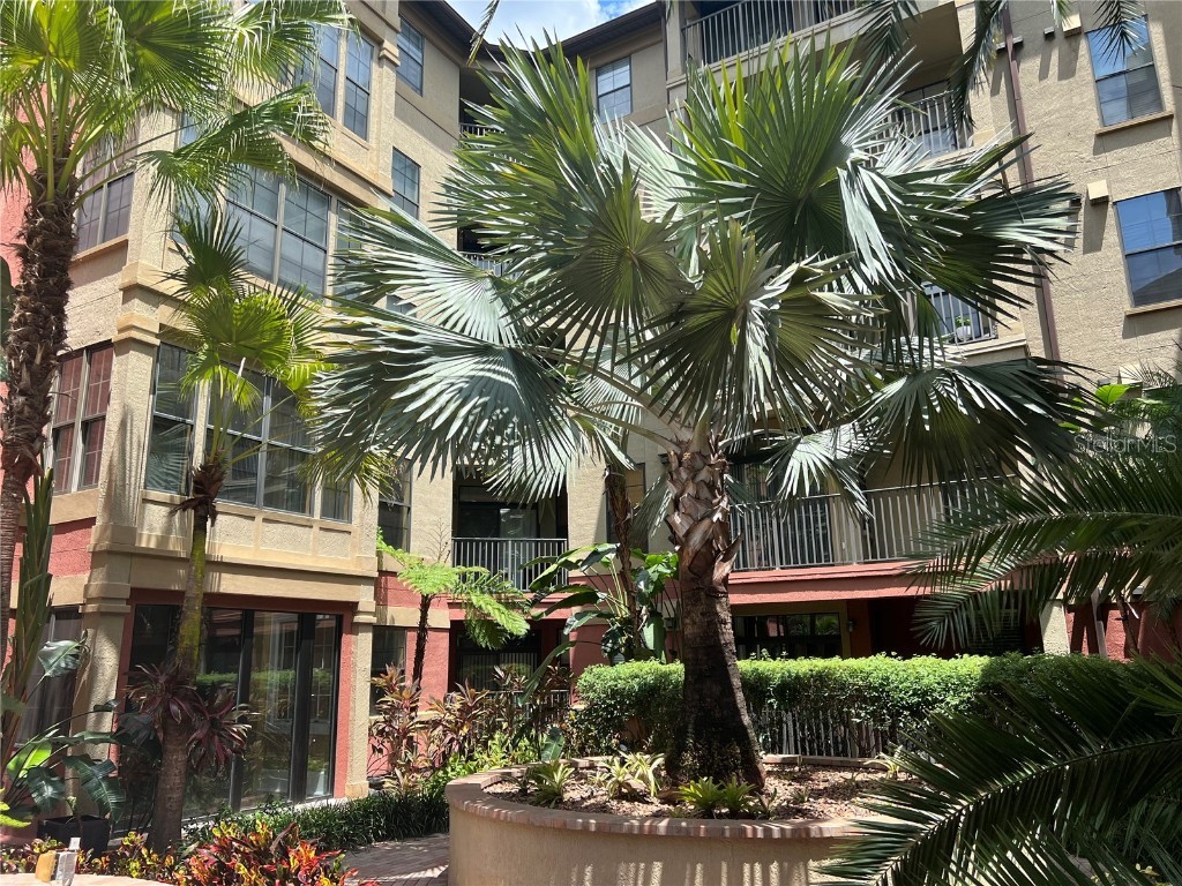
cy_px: 443
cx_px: 591
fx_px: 888
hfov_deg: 67.3
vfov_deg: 53.1
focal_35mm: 26
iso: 50
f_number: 1.5
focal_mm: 5.7
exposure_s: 1/1621
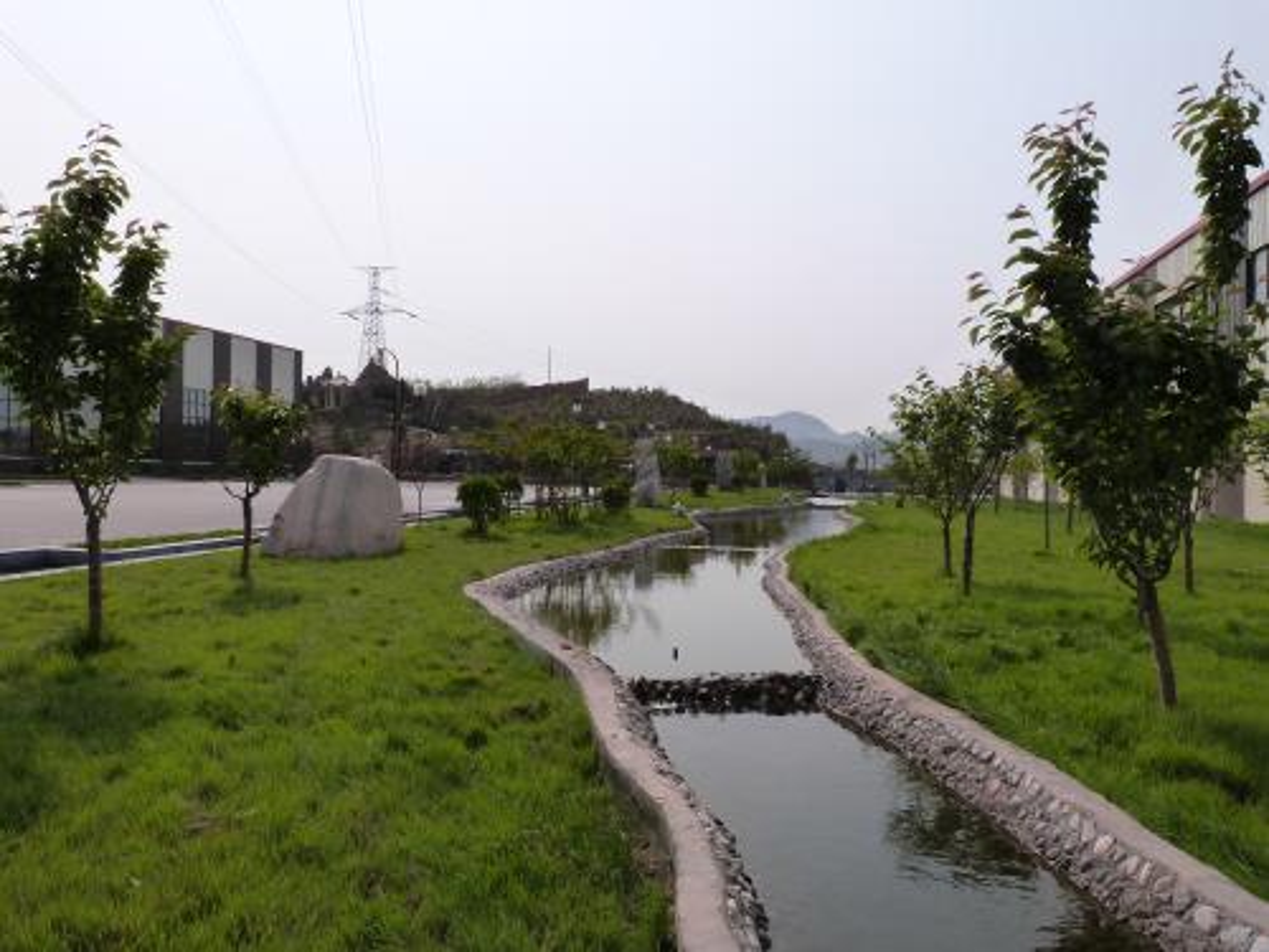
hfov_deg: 69.4
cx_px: 634
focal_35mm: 25
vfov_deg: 54.9
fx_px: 916
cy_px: 476
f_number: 5.6
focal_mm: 4.5
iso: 160
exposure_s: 1/800
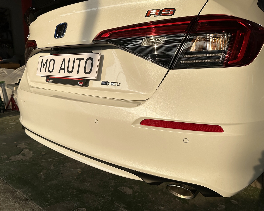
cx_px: 129
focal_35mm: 26
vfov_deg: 54.9
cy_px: 104
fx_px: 203
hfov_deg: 66.0
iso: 80
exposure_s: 1/2028
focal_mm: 6.86
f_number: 1.78
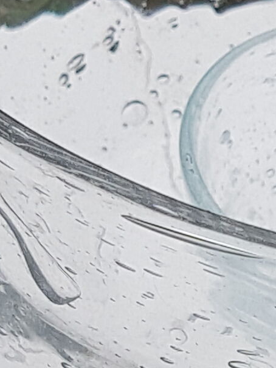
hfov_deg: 7.8
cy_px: 261
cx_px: 710
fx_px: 1840
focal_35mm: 173
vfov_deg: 11.4
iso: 50
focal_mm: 4.2
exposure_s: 1/1788
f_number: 1.7
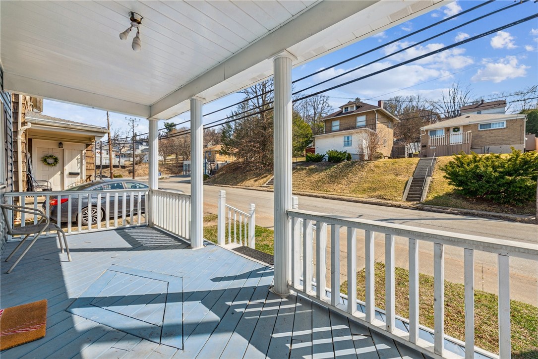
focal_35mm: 14
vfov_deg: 81.2
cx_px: 269
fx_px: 209
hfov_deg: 104.2
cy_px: 180
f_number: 11
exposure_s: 1/13
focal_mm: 14
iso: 50
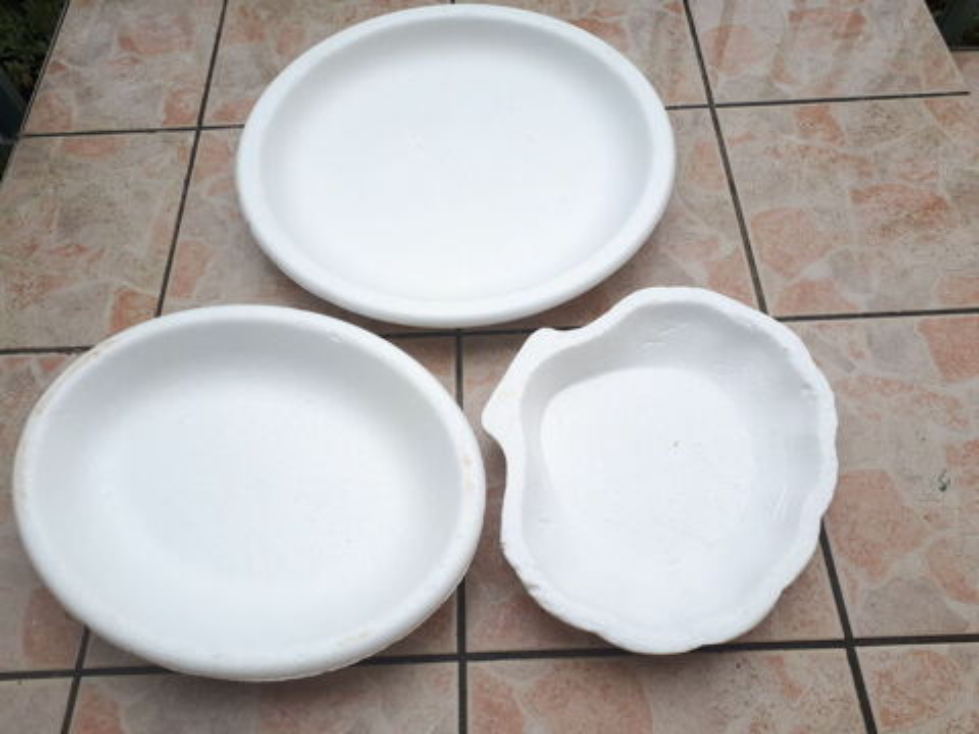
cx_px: 490
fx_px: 764
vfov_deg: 51.4
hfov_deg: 65.3
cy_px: 367
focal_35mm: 27
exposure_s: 1/156
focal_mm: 3.6
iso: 40
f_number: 1.9
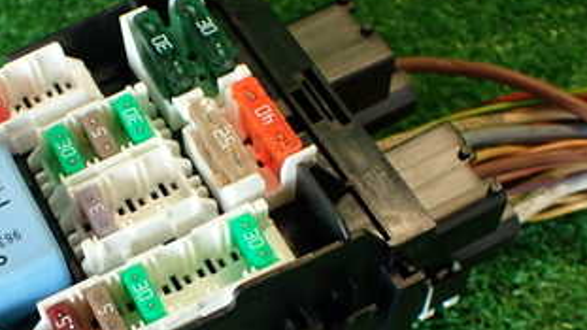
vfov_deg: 18.9
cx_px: 172
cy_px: 275
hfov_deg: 32.9
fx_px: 981
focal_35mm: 63
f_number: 2.3
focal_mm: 5.4
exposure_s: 1/50
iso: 200
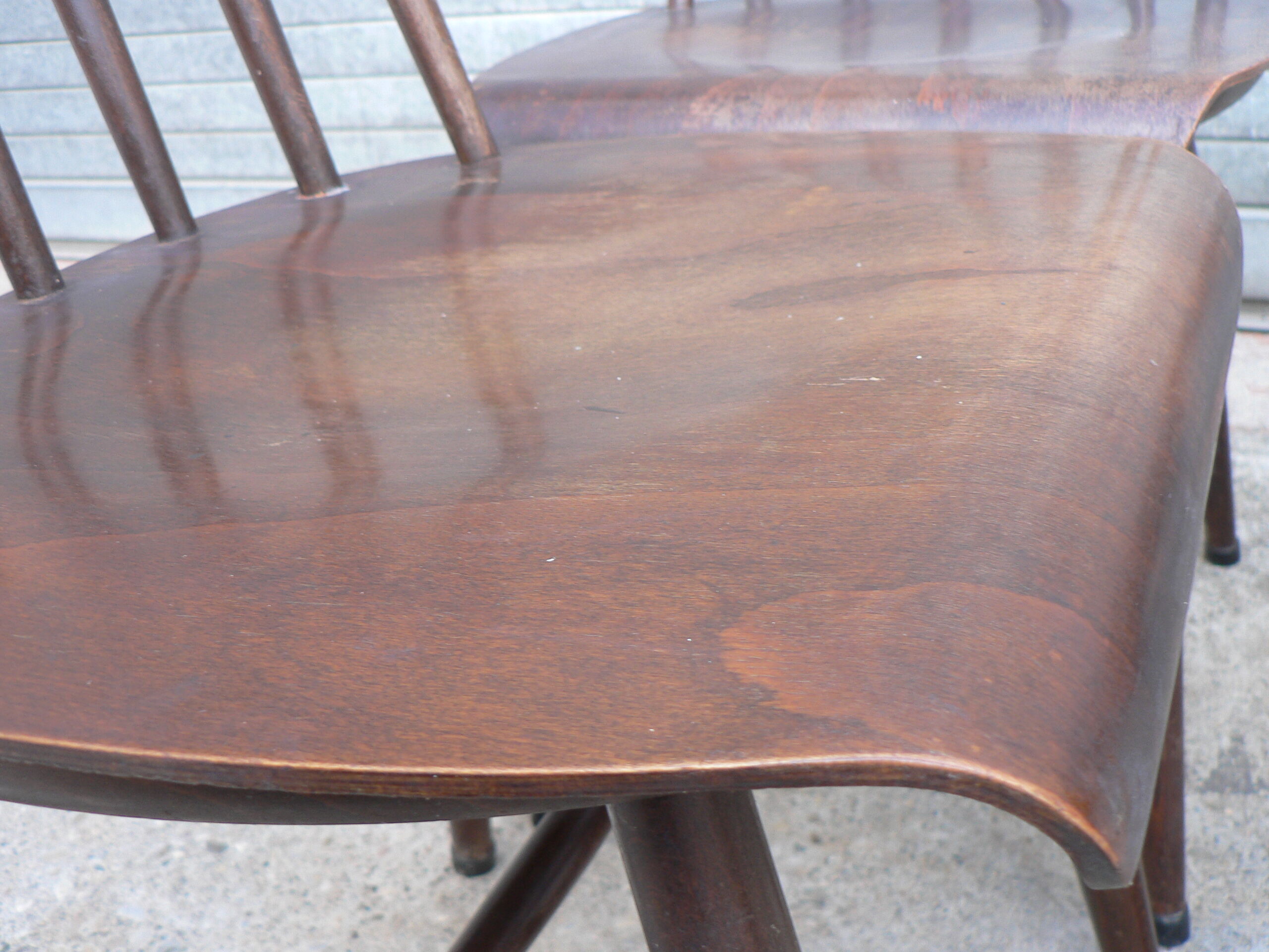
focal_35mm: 36
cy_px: 476
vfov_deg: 39.7
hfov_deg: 51.4
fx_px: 1320
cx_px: 634
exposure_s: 1/30
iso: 80
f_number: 2.8
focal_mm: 6
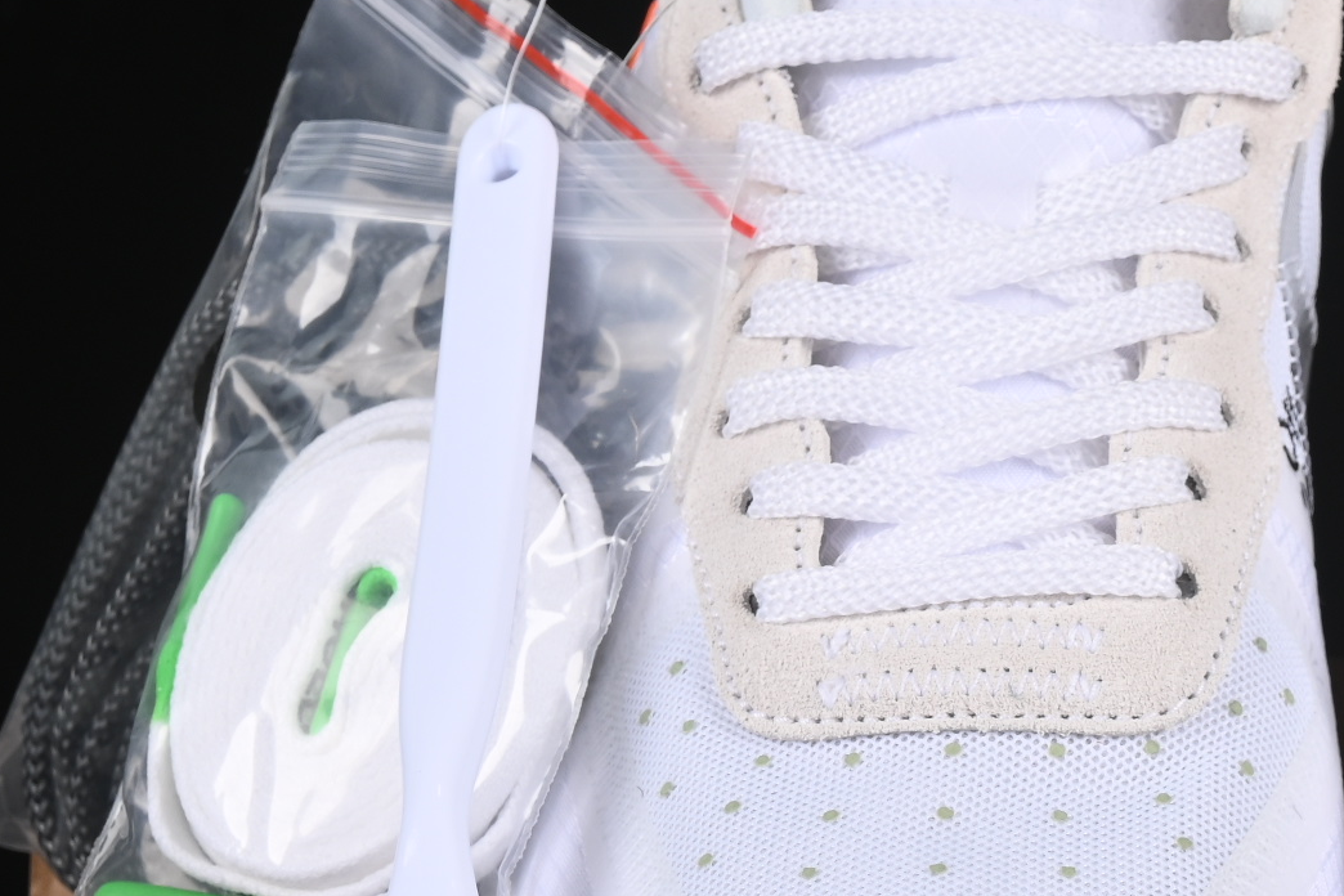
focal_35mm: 200
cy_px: 691
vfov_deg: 6.9
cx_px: 1389
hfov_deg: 10.2
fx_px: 7466
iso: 160
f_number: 8
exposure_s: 1/100
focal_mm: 50
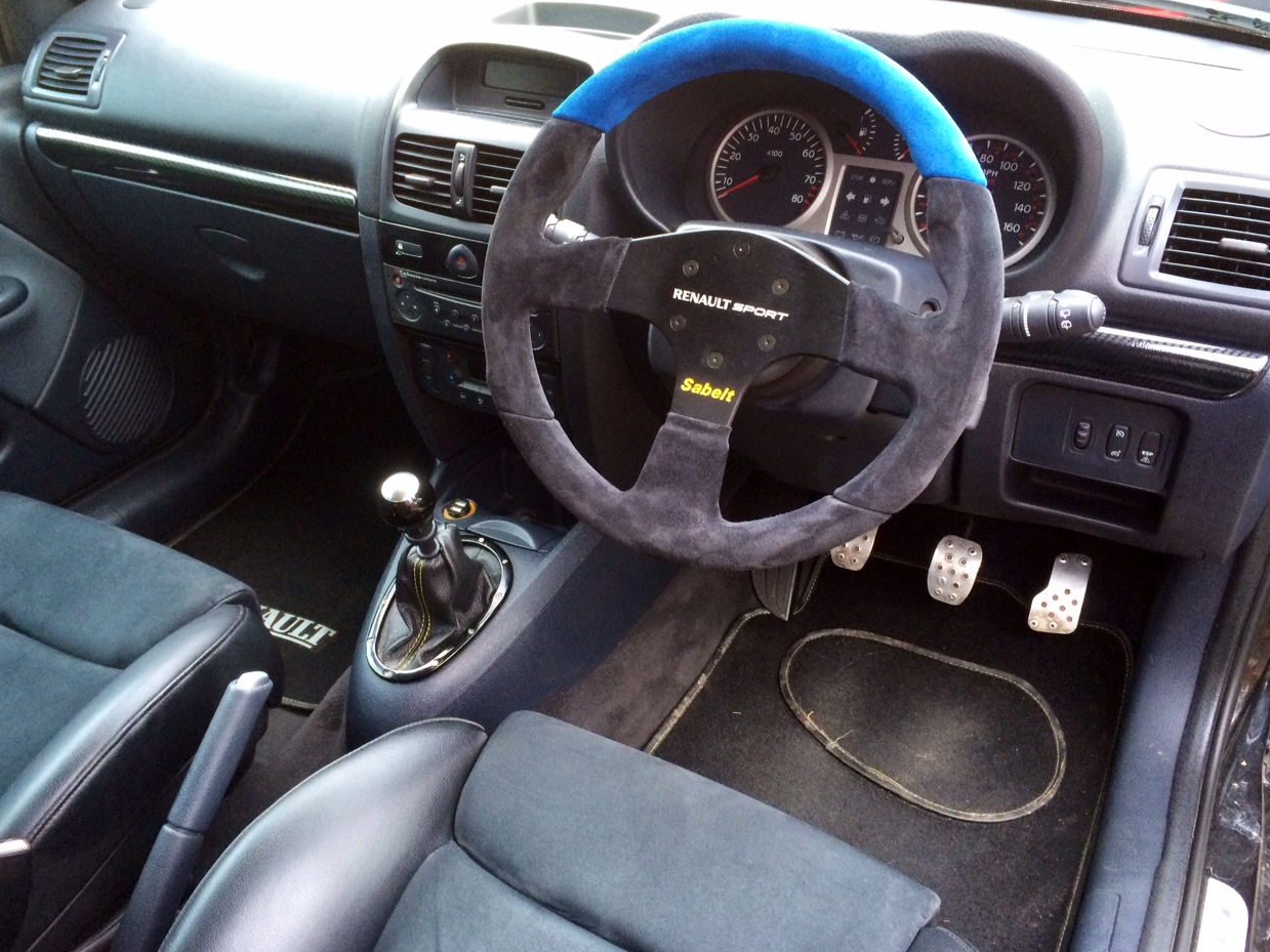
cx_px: 646
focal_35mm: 31
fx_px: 1137
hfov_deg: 58.4
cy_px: 481
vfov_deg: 45.4
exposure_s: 1/30
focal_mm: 4.12
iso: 160
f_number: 2.2
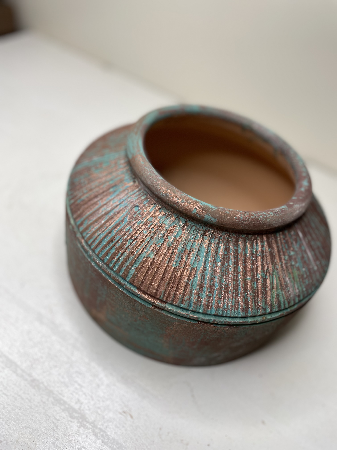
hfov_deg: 53.1
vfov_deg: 67.3
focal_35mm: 26
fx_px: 337
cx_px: 168
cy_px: 225
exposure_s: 1/149
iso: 32
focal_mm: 4.2
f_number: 1.6
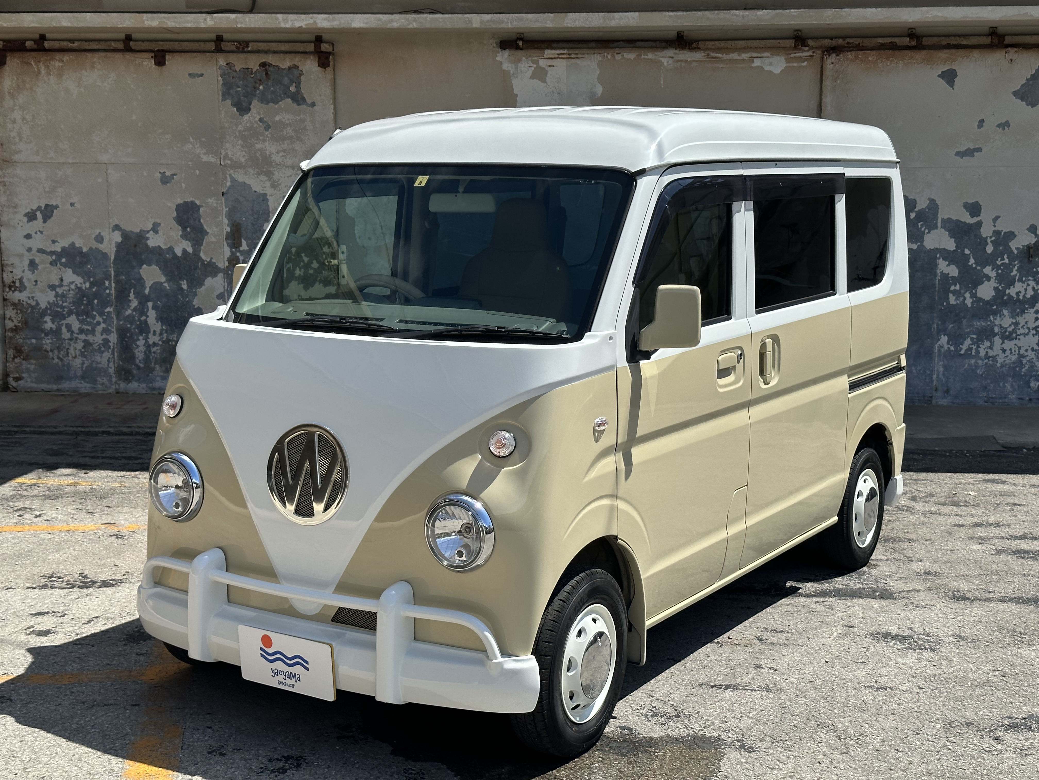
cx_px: 520
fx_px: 1441
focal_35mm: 48
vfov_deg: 30.3
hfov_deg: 39.7
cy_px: 390
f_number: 1.78
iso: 64
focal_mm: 6.86
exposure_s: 1/4367
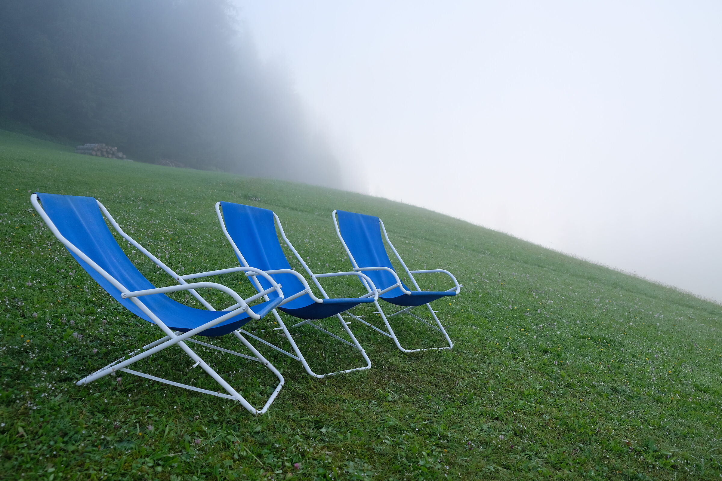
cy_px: 240
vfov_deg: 47.9
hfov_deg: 67.4
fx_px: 541
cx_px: 361
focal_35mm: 27
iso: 400
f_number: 3.2
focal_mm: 18
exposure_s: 1/550
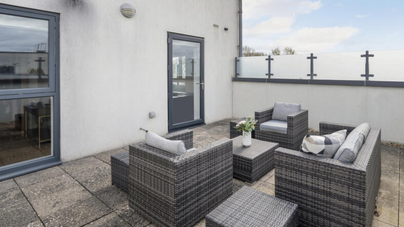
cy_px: 72
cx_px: 242
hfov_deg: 88.5
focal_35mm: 19
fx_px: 203
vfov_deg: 56.8
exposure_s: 1/200
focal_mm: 14
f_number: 8
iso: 250
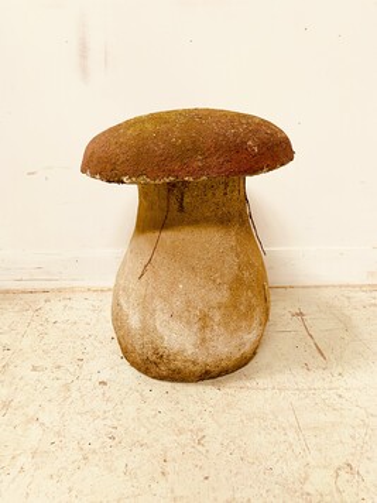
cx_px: 188
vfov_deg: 67.3
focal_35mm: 26
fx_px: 378
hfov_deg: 53.1
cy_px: 252
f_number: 1.8
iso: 160
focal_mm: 4.25
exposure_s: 1/60
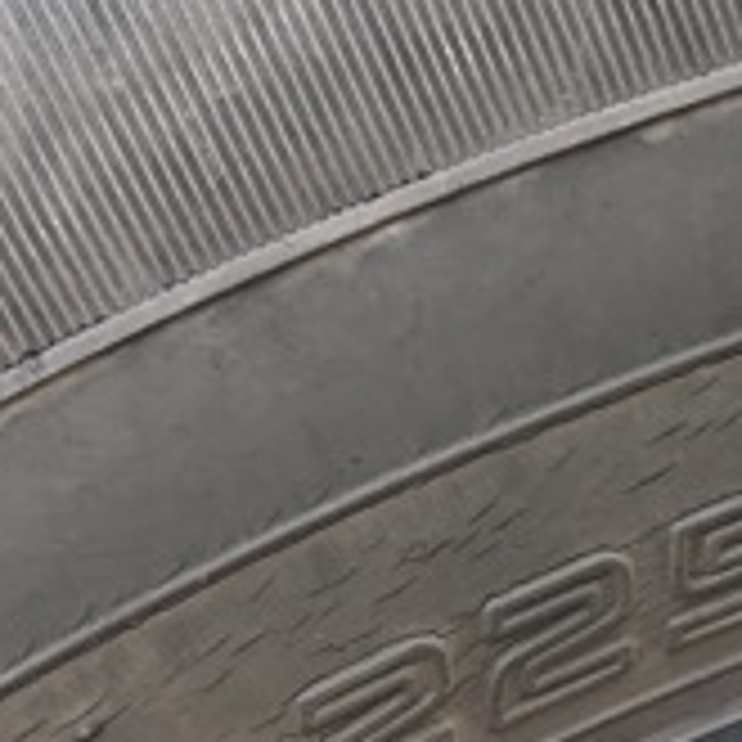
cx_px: 796
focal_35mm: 96
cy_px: 688
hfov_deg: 17.5
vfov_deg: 17.8
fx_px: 2328
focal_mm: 3.99
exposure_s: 1/120
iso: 32
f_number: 1.8
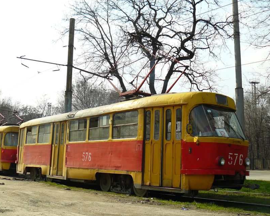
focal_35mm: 45
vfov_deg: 33.4
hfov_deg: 41.1
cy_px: 99
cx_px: 126
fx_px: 360
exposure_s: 1/1000
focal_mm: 6
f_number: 2.8
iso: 100
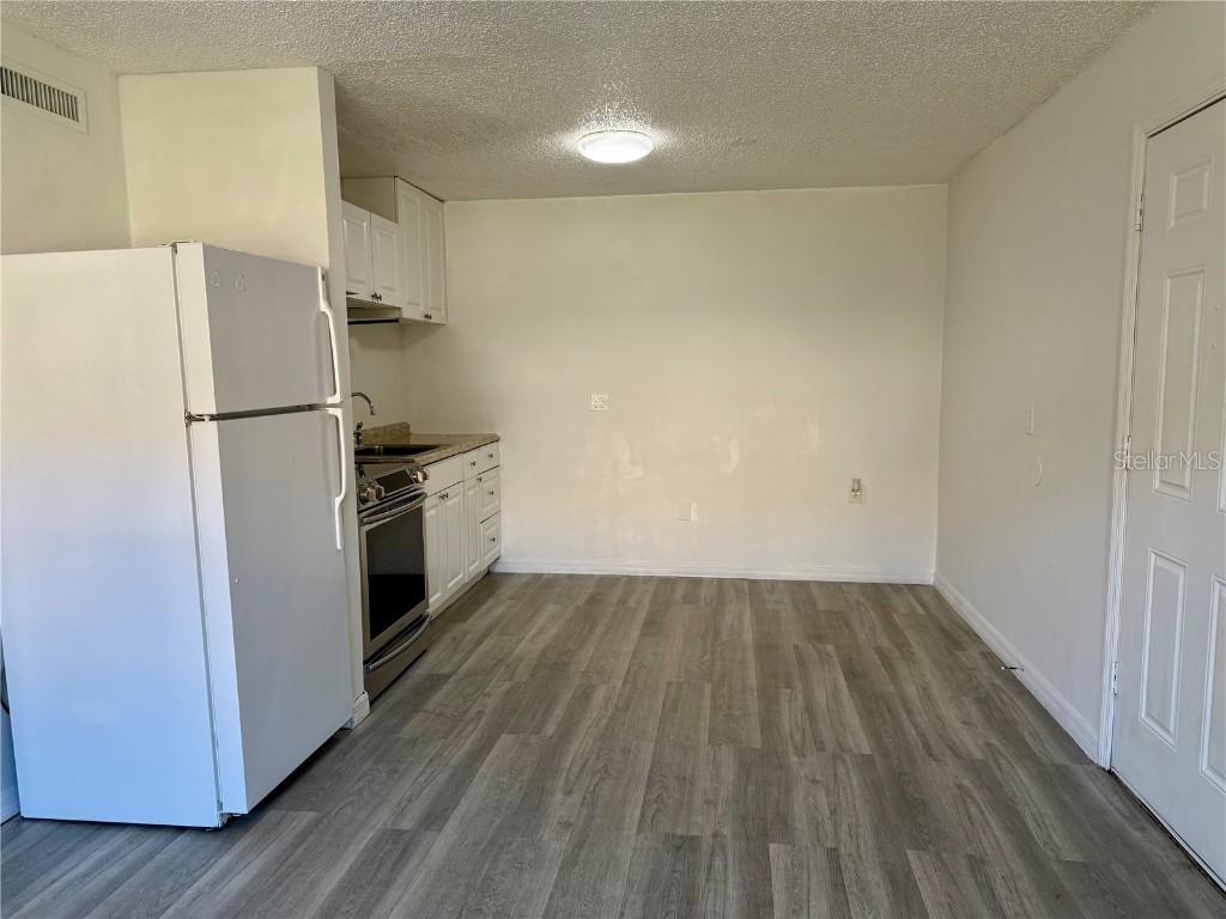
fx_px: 850
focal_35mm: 24
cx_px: 613
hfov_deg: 71.6
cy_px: 460
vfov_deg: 56.8
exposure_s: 1/120
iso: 160
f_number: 1.78
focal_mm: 6.76
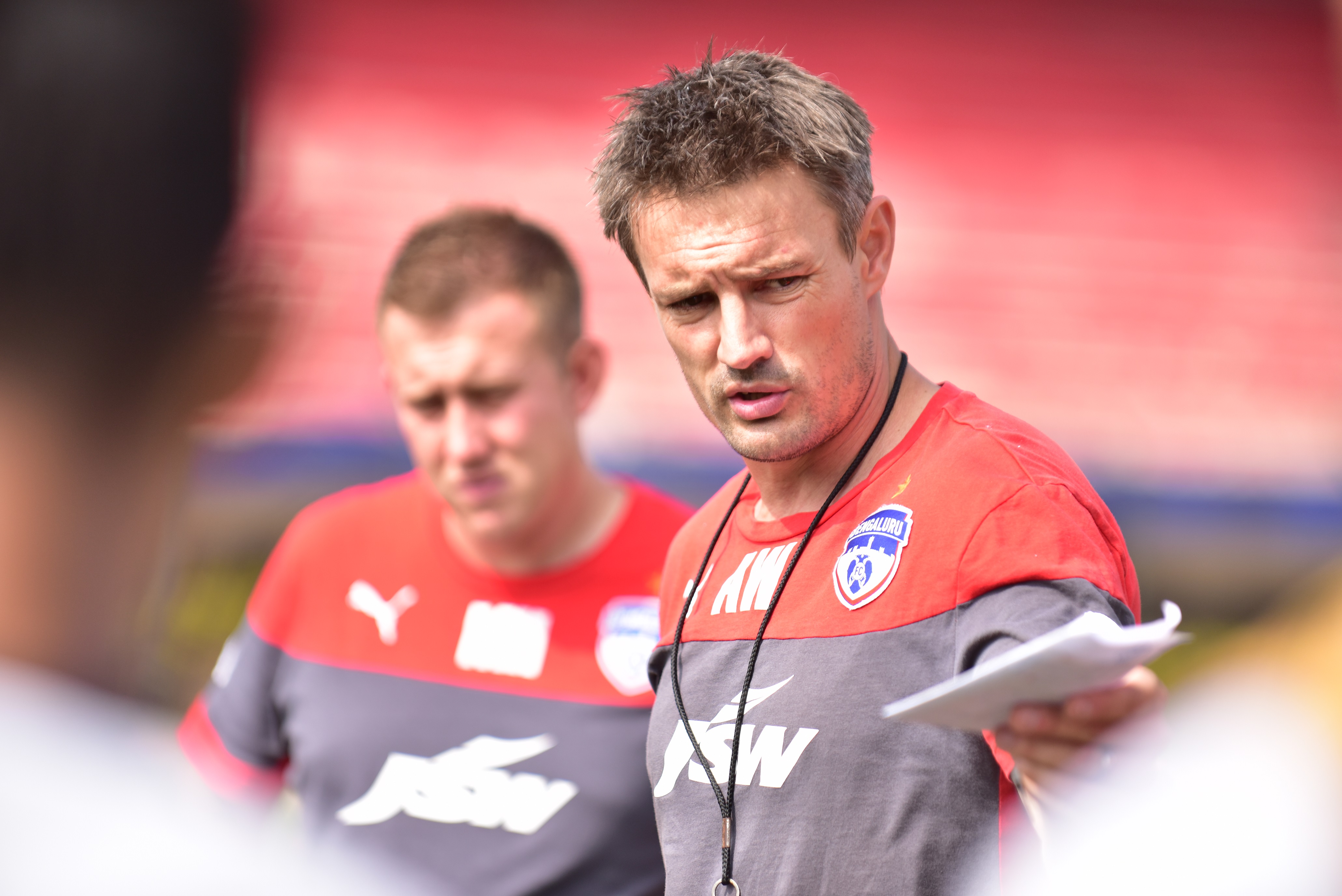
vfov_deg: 6.9
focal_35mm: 200
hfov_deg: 10.3
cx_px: 671
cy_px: 448
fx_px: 7458
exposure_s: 1/2500
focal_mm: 200
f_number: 2.8
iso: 400
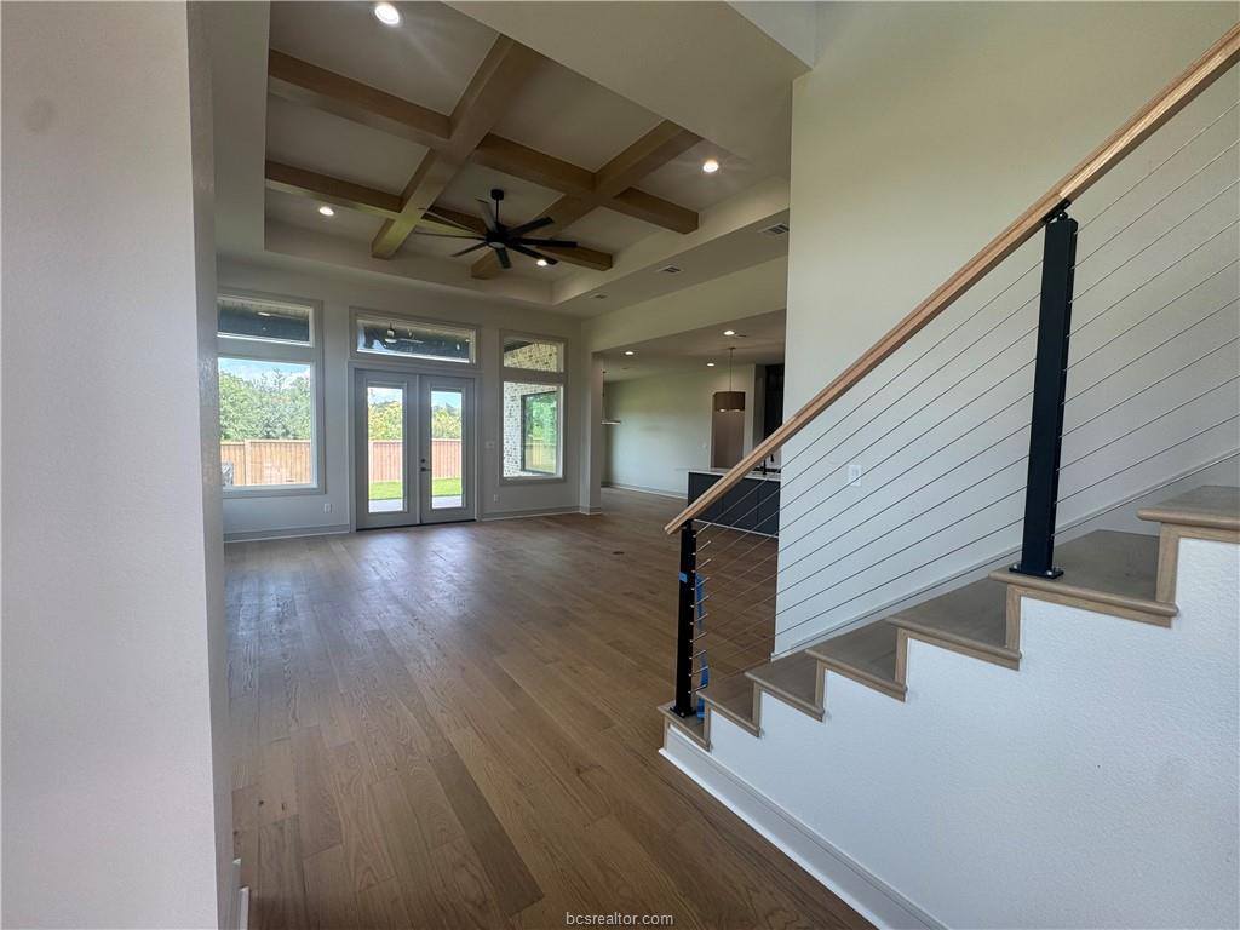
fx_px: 502
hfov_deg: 102.1
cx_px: 620
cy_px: 465
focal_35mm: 14
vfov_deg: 85.7
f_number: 2.2
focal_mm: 2.22
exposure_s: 1/128
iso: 40
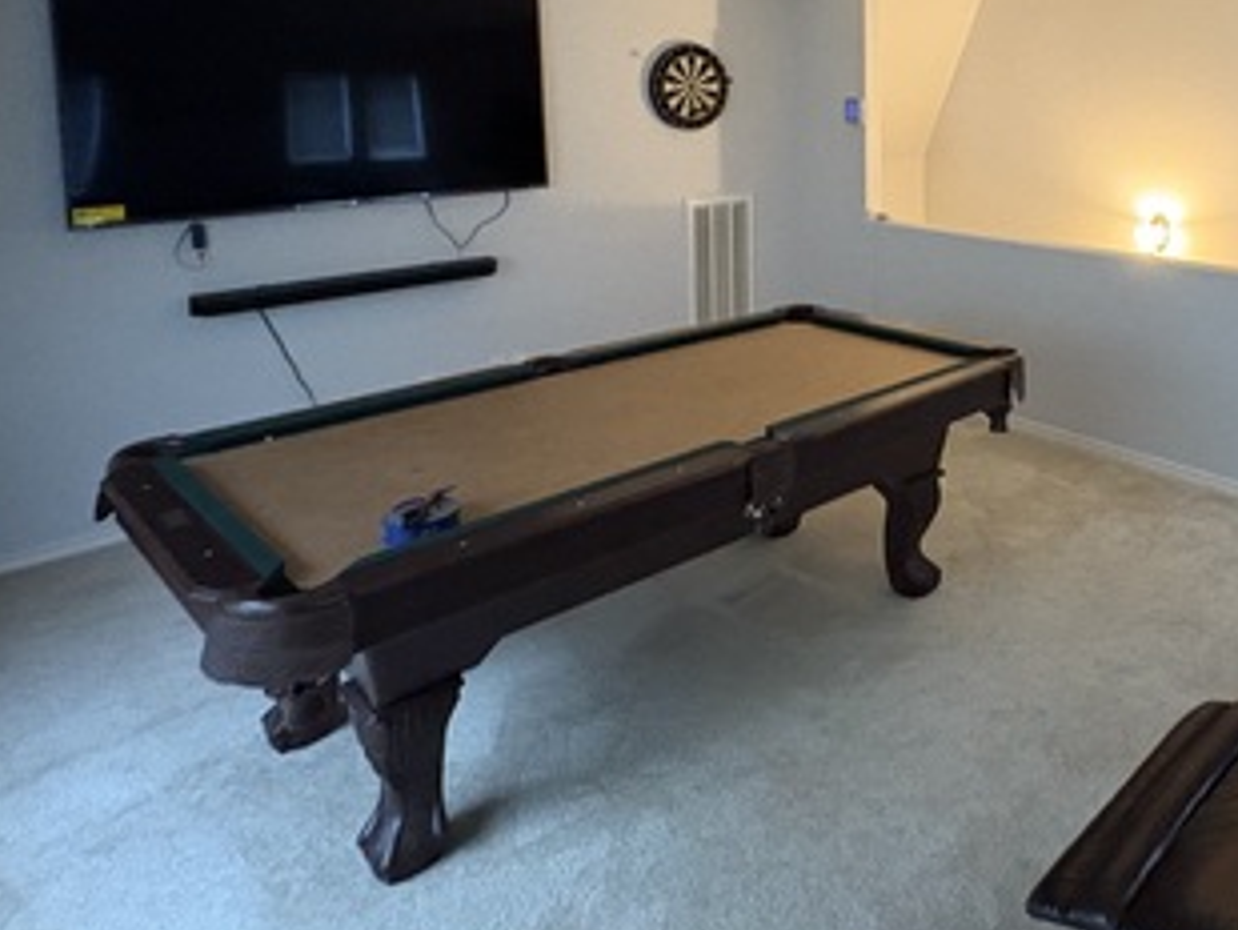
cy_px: 152
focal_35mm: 29
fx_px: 1038
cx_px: 990
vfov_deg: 45.2
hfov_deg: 57.1
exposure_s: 1/40
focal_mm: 2.22
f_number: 2.2
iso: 640
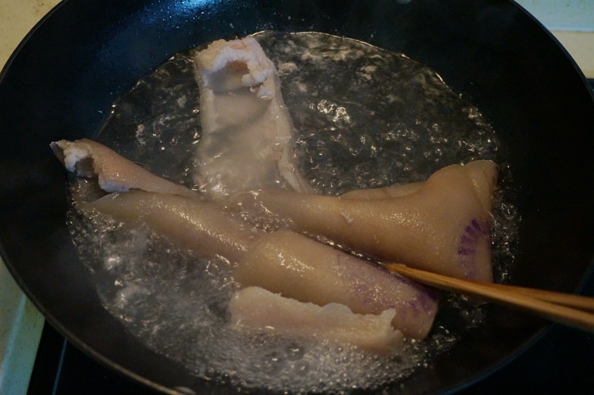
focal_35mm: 39
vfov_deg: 34.1
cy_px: 198
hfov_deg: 49.6
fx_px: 643
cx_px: 297
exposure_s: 1/80
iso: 3200
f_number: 4.5
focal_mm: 26
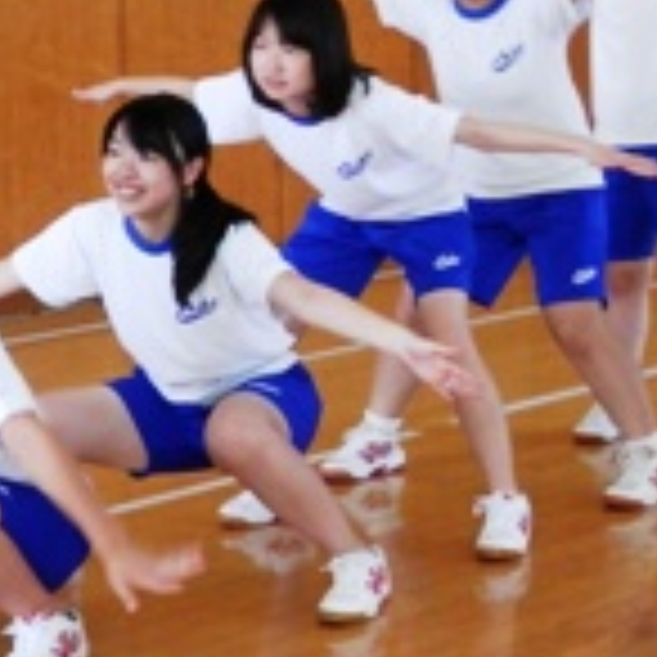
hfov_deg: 14.3
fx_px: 2620
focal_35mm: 122
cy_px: 189
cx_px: 279
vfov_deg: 14.3
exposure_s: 1/20
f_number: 3.8
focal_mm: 8
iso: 200
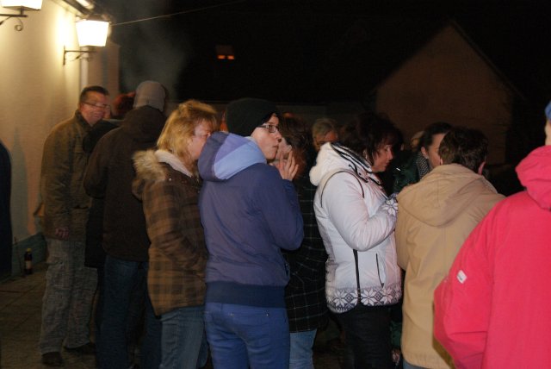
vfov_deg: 25.8
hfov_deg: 37.8
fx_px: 804
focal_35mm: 52
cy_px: 184
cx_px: 276
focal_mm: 35
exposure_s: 1/4
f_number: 5
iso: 800
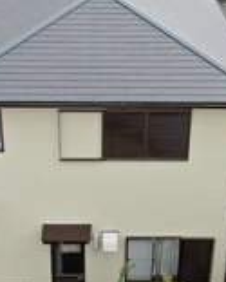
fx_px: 601
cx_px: 105
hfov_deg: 21.3
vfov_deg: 26.2
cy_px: 90
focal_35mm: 72
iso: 100
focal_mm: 5.69
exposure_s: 1/320
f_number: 3.2
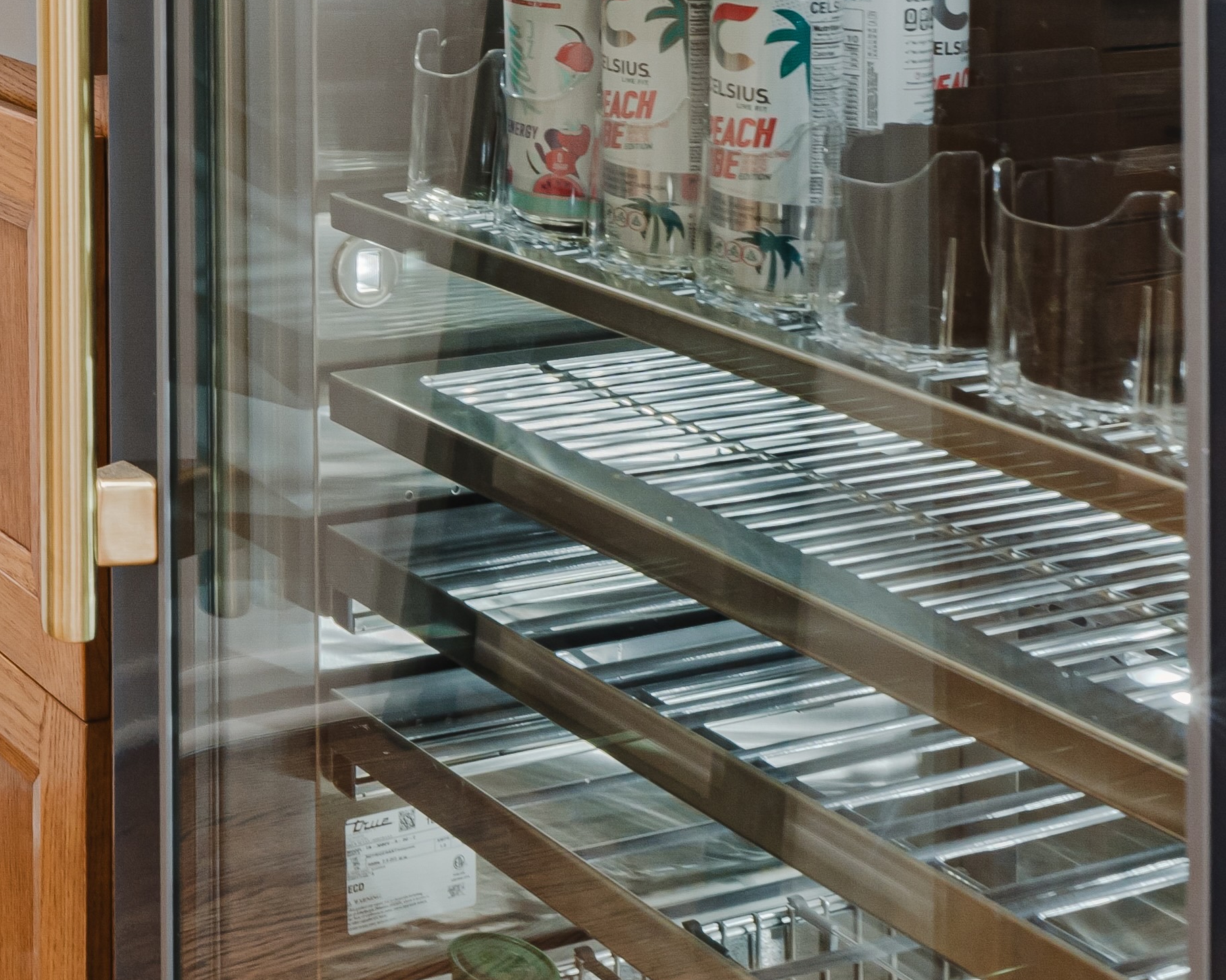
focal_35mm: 58
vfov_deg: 23.1
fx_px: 2104
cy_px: -320
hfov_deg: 27.6
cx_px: -326
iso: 200
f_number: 8
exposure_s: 1/15
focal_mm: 16
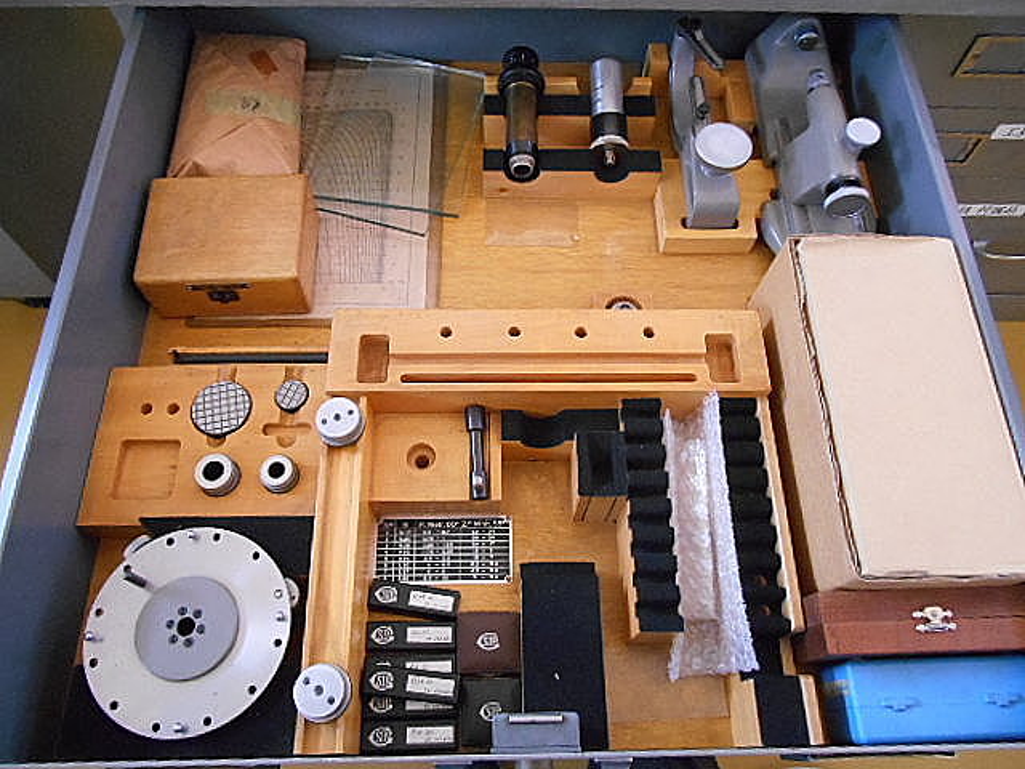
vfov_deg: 53.1
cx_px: 512
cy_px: 384
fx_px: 770
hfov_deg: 67.3
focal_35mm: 26
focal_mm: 4.7
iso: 800
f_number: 3.4
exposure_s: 1/50
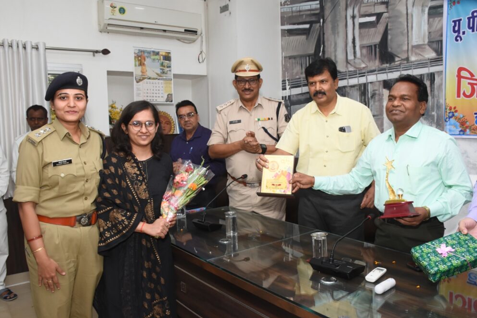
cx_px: 246
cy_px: 162
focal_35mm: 31
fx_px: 411
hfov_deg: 60.3
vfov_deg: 42.3
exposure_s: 1/125
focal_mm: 20
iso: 800
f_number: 8
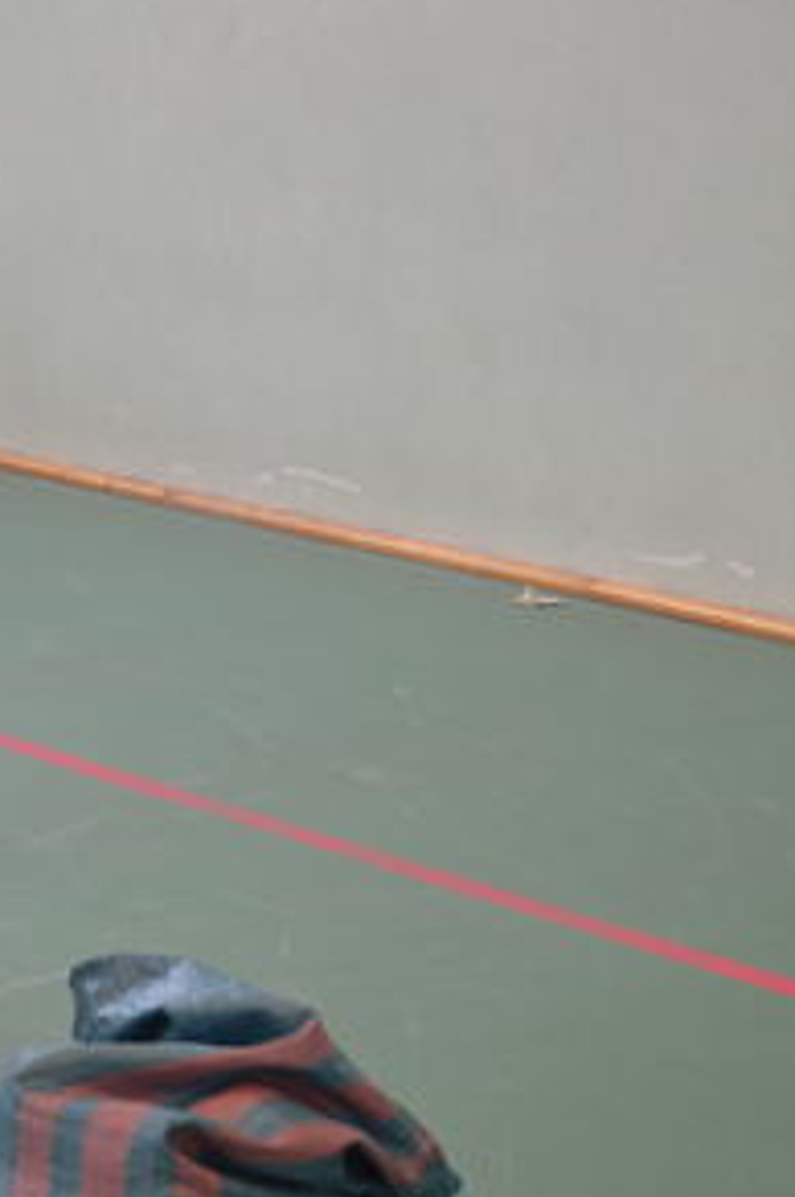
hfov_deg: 12.4
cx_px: 94
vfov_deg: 18.7
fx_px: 3620
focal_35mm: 109
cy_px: 732
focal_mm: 35
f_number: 5
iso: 400
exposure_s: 1/40
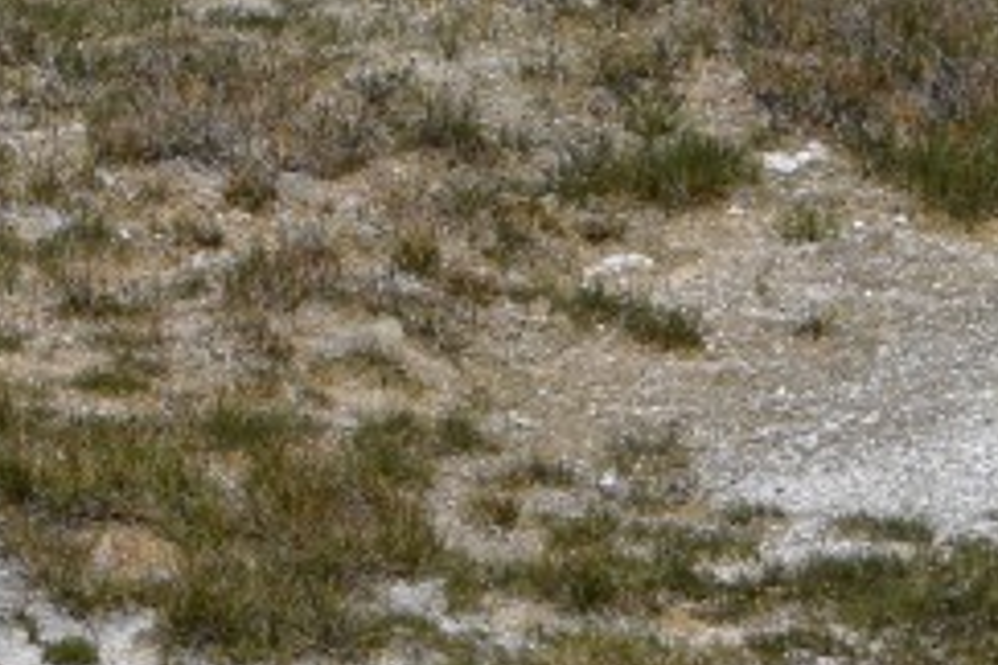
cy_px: 406
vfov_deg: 3.9
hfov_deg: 5.8
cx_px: -957
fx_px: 9650
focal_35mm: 348
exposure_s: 1/500
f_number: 11
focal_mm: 55
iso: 200
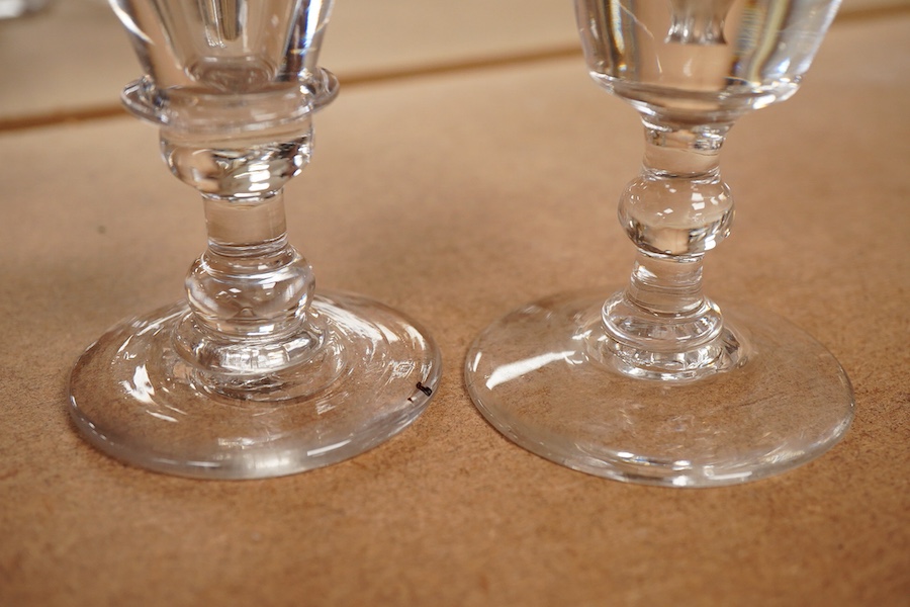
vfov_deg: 29.9
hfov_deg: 43.6
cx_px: 455
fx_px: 1137
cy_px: 304
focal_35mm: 45
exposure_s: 1/125
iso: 1250
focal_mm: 30
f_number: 8
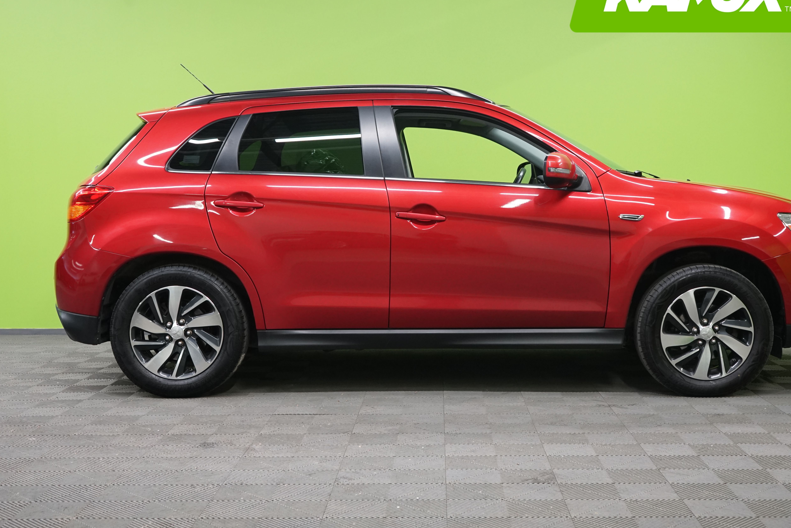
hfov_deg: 41.0
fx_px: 1055
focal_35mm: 48
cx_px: 451
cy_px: 237
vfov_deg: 28.1
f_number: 5.6
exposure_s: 1/50
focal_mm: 40
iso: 1250
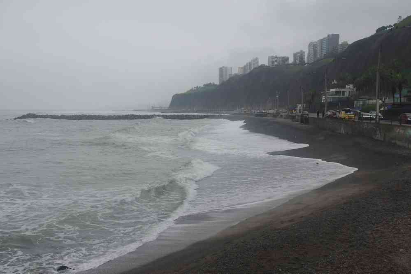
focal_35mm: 36
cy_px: 137
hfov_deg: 53.1
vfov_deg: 36.9
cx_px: 206
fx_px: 411
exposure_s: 1/125
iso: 200
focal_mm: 24
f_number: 11
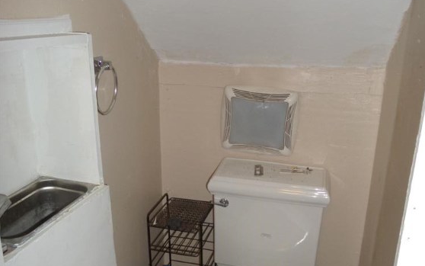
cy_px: 159
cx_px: 218
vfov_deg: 36.2
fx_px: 405
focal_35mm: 35
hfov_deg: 55.3
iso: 100
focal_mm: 4
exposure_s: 1/20
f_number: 3.2
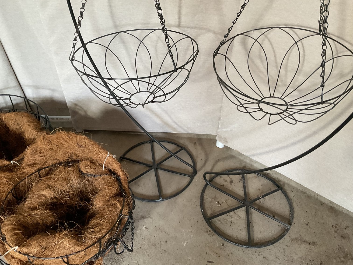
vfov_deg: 48.2
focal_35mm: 29
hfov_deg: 61.7
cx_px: 176
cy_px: 132
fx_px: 296
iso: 200
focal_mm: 3
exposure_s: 1/60
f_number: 1.8
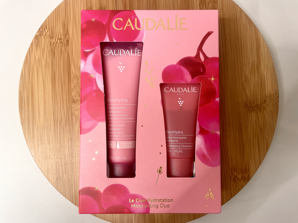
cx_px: 149
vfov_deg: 53.1
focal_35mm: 26
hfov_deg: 67.3
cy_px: 112
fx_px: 224
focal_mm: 4.2
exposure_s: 1/100
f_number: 1.6
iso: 100
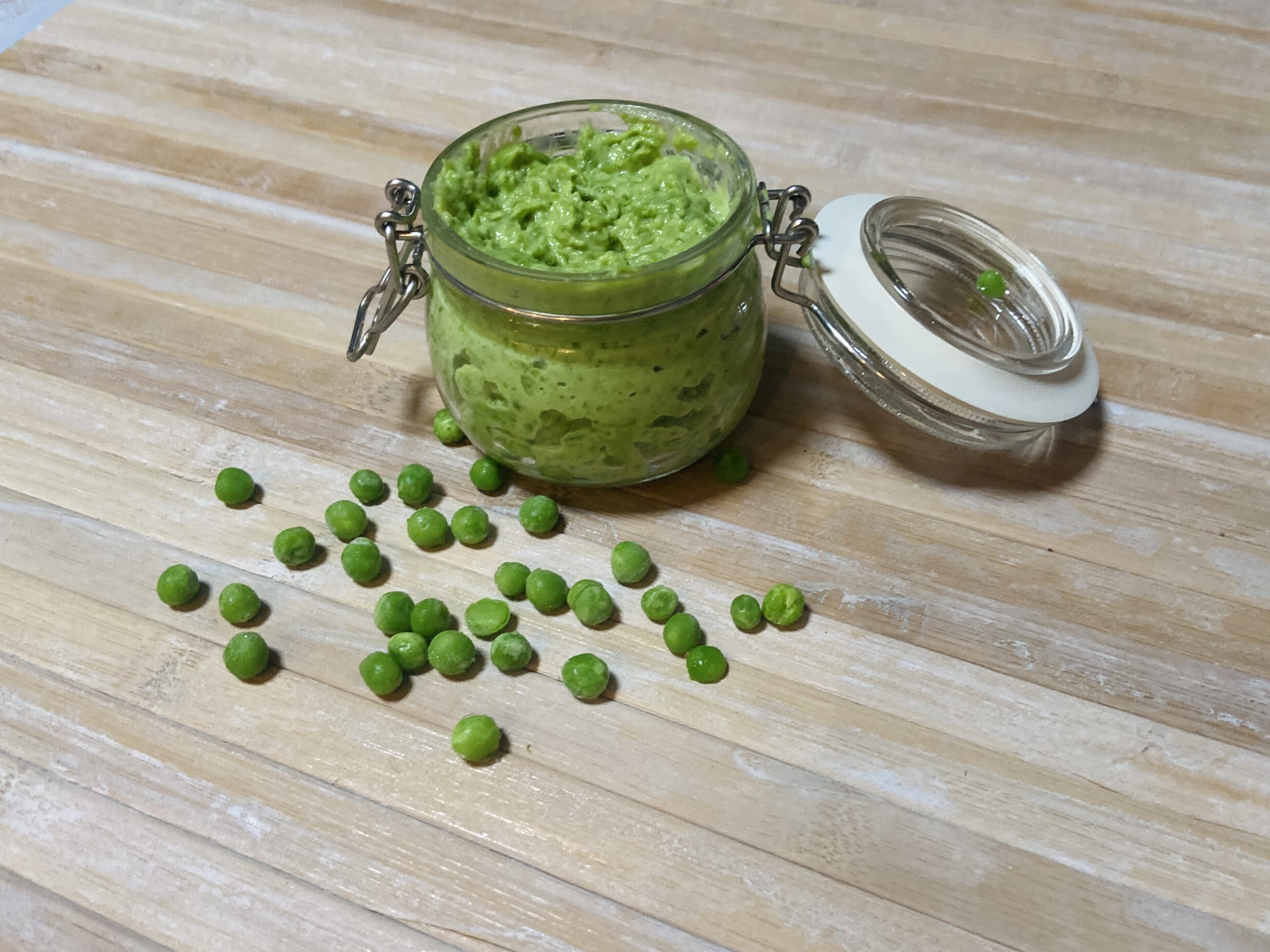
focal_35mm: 27
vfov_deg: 51.4
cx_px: 613
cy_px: 471
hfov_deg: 65.3
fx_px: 991
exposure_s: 1/50
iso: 320
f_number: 1.8
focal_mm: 4.25
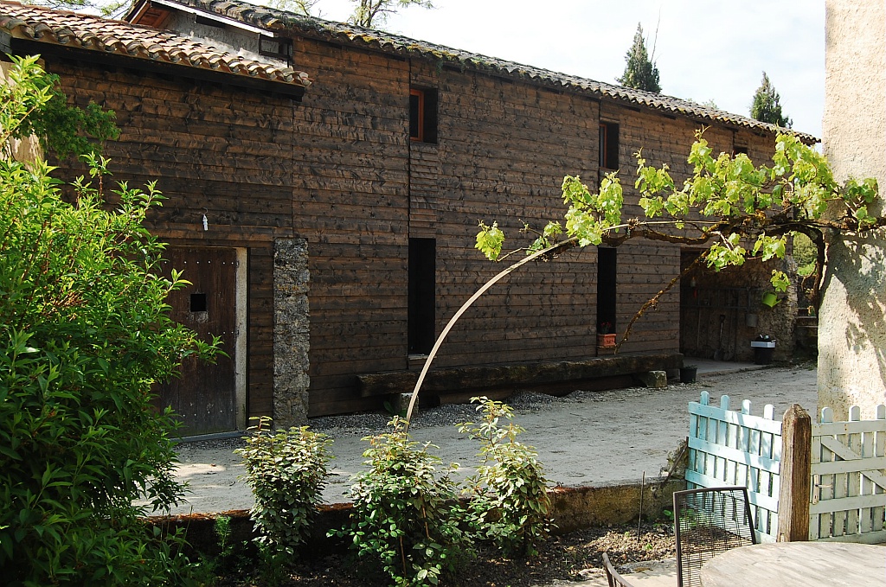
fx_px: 884
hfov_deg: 53.2
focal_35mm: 36
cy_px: 294
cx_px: 443
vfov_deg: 36.7
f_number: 6.3
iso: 200
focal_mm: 24
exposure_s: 1/250
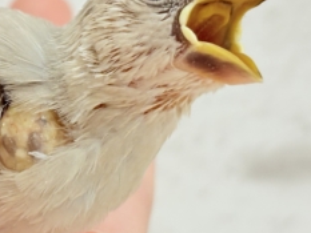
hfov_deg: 13.7
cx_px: 44
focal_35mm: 143
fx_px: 1285
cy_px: 40
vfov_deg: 10.3
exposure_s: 1/50
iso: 50
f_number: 1.6
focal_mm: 5.96
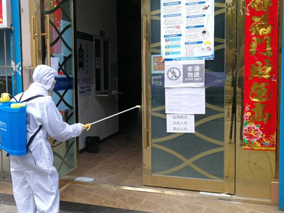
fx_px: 361
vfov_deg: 32.8
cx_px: 61
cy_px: 112
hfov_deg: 41.3
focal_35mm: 44
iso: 50
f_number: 2.2
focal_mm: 3.95
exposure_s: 1/177
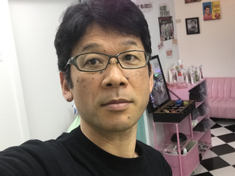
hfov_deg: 41.6
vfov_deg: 32.1
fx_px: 306
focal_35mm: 45
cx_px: 154
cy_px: 66
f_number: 2.2
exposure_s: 1/30
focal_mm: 2.87
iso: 50
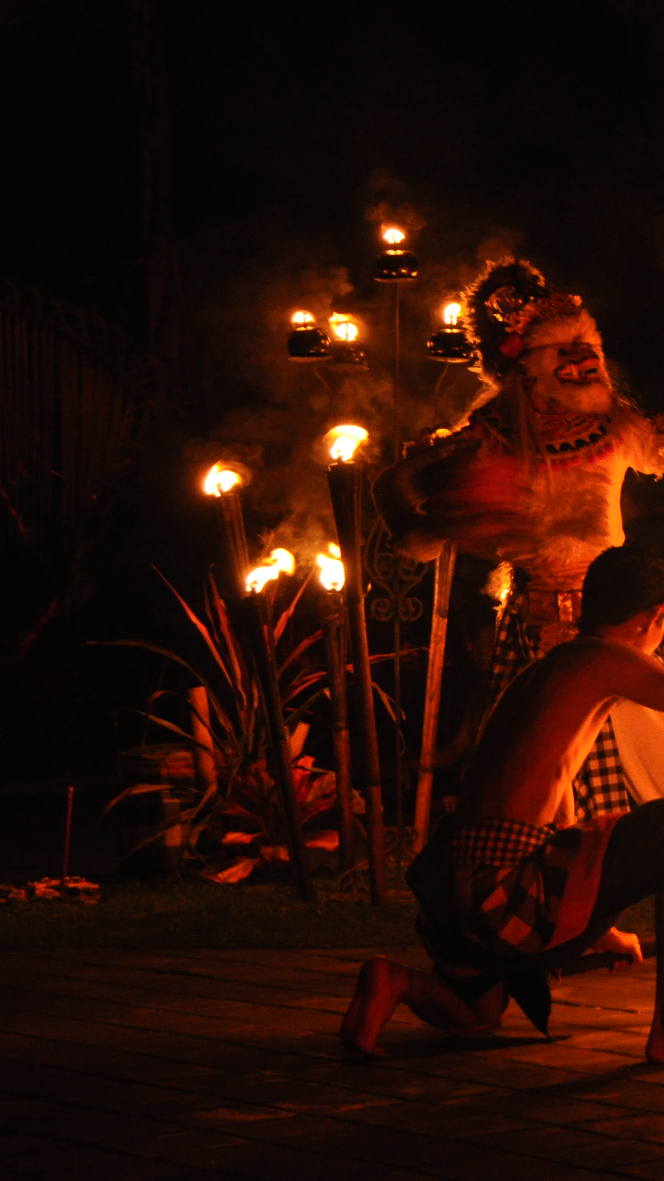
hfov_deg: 10.4
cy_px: 590
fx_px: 3568
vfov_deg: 18.8
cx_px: 837
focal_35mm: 114
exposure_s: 1/30
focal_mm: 48
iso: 1400
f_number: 4.5
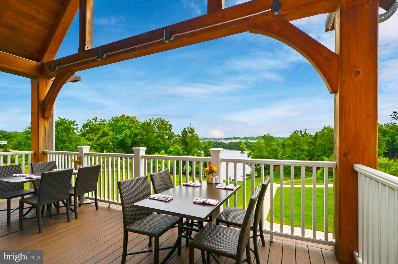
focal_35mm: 15
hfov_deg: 100.5
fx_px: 166
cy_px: 132
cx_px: 199
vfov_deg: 77.1
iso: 100
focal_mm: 10
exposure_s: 1/200
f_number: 10
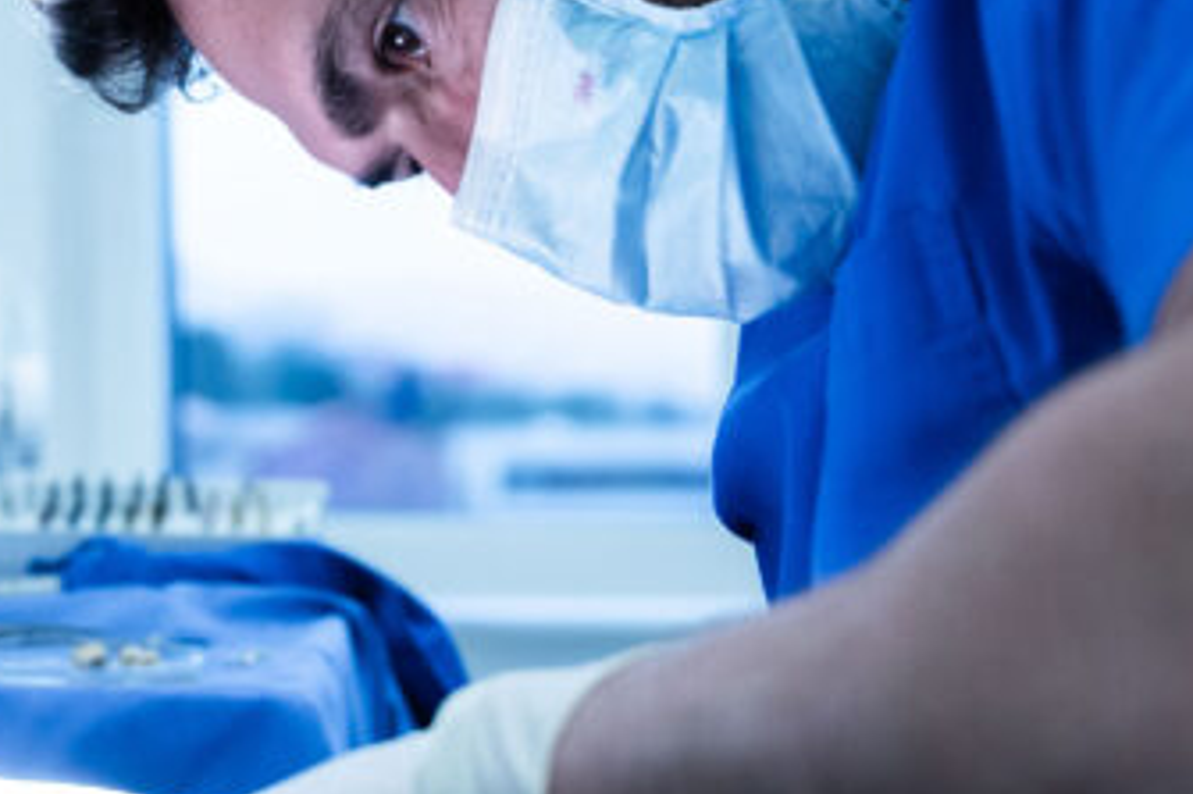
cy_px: 258
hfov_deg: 19.3
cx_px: -139
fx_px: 3345
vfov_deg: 13.5
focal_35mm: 101
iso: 640
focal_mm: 33
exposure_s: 1/500
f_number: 2.8
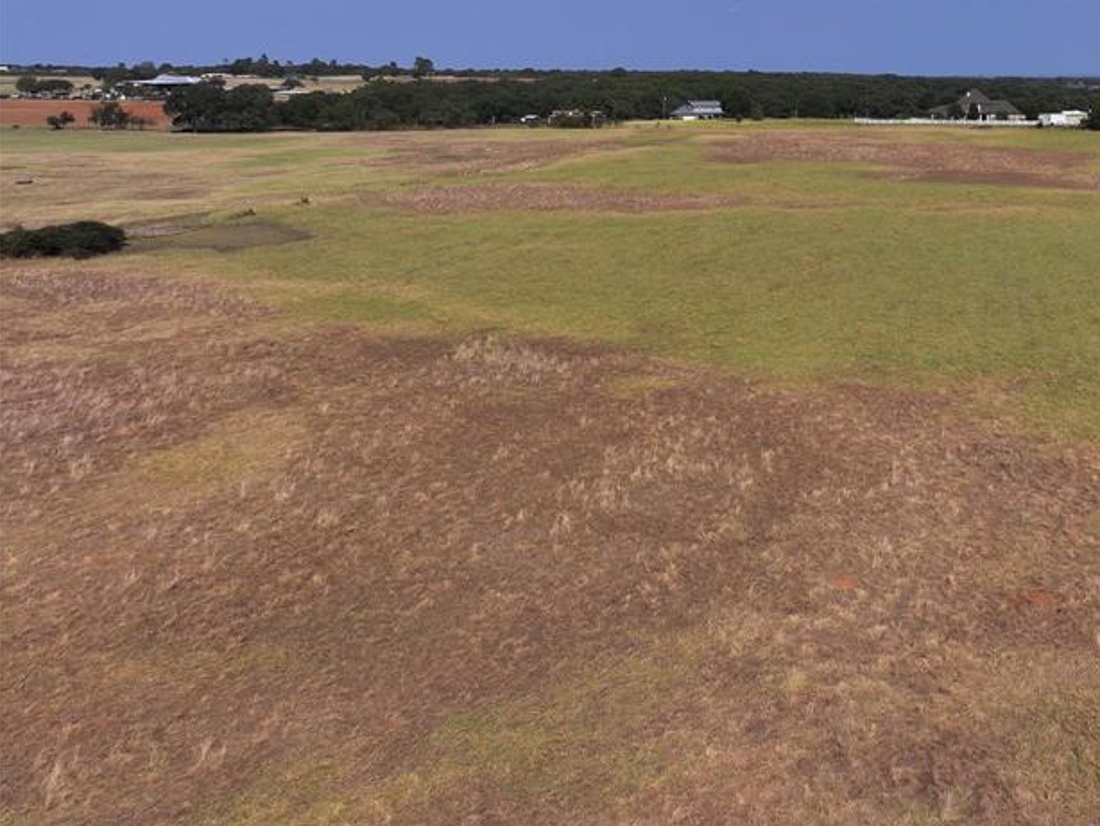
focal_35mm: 40
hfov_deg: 44.0
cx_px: 915
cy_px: 228
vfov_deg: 35.4
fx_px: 1272
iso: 100
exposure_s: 1/640
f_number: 2.8
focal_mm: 12.29
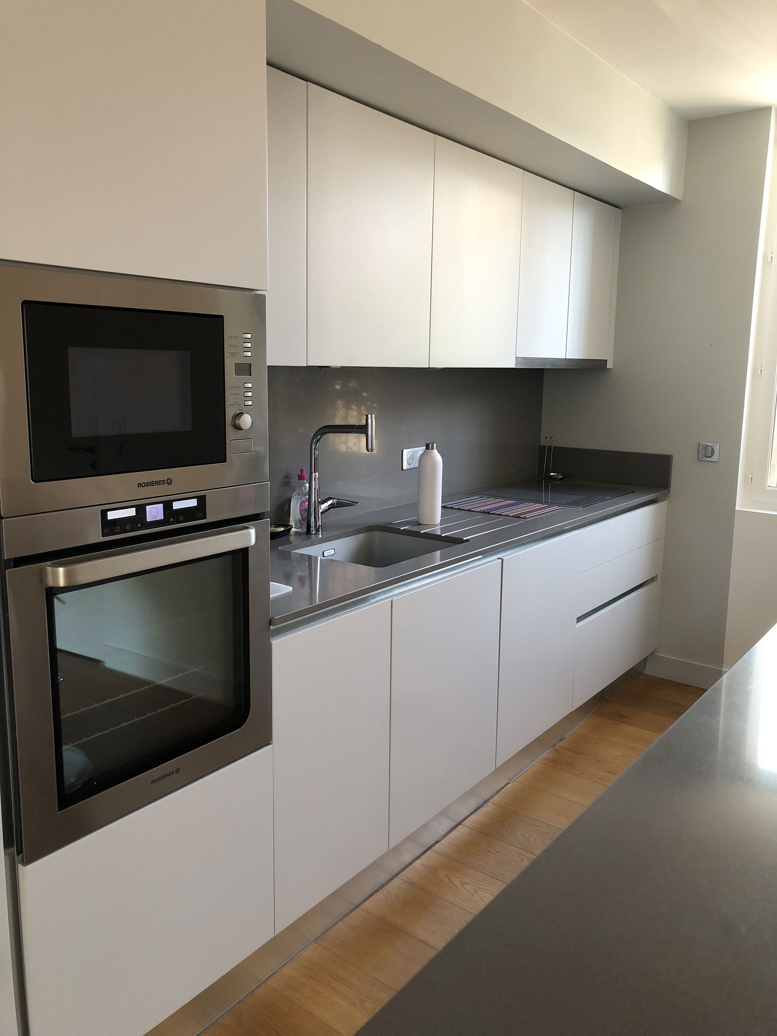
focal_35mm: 28
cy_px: 518
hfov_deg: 49.7
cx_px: 388
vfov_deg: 63.4
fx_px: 838
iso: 40
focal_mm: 4
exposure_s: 1/15
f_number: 1.8
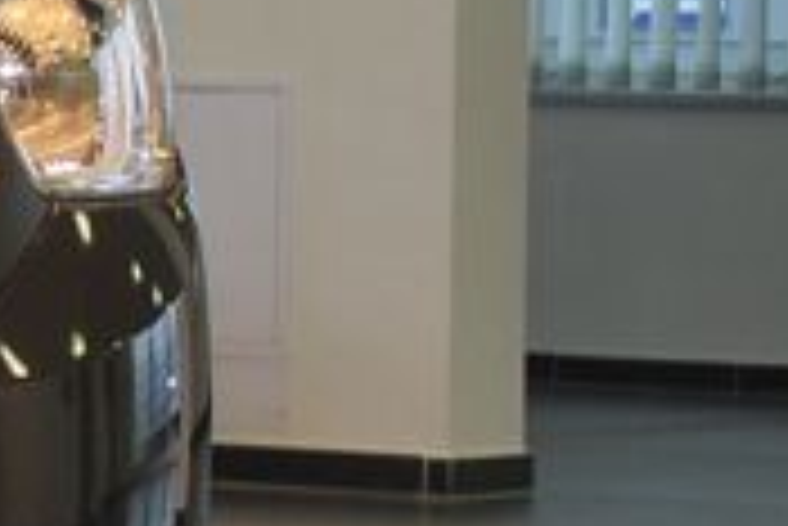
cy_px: 101
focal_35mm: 307
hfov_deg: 6.3
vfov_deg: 4.5
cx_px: -1315
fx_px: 6724
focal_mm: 35
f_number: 6.3
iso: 200
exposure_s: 1/25
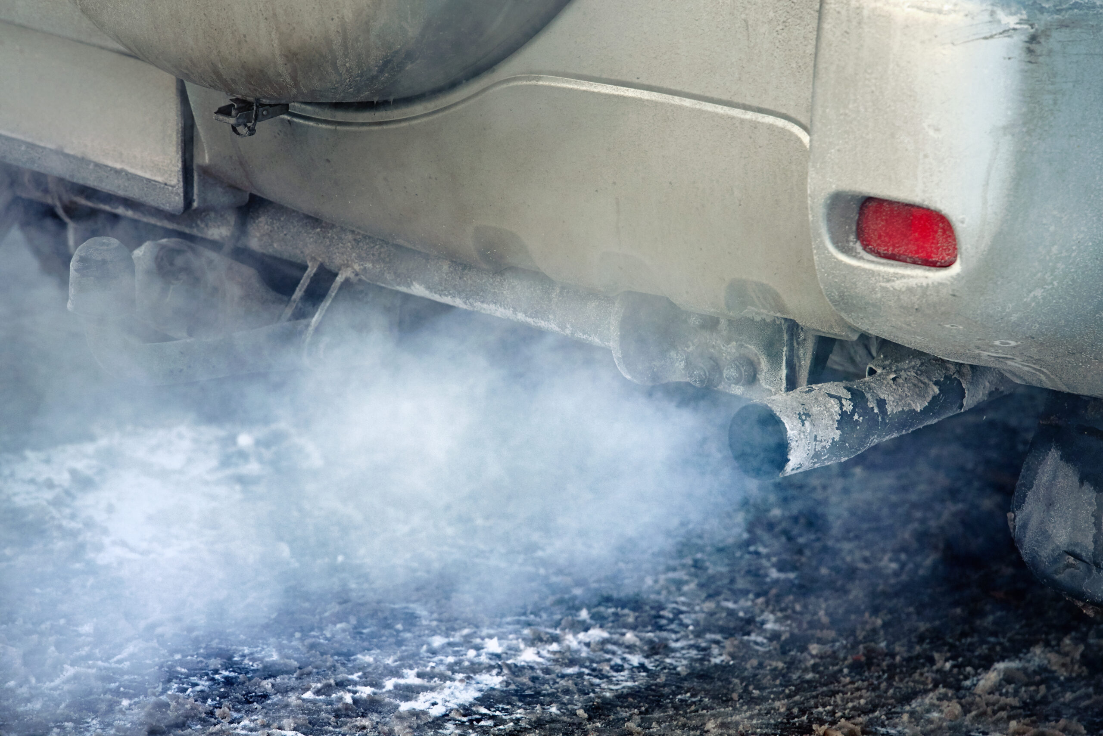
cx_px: 552
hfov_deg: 7.9
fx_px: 7969
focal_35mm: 260
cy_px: 368
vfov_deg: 5.3
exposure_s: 1/320
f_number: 5.6
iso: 1600
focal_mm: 260
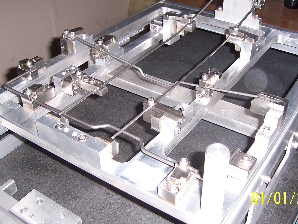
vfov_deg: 32.8
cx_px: 165
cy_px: 95
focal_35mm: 44
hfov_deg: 42.9
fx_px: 379
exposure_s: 1/60
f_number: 3
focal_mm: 6
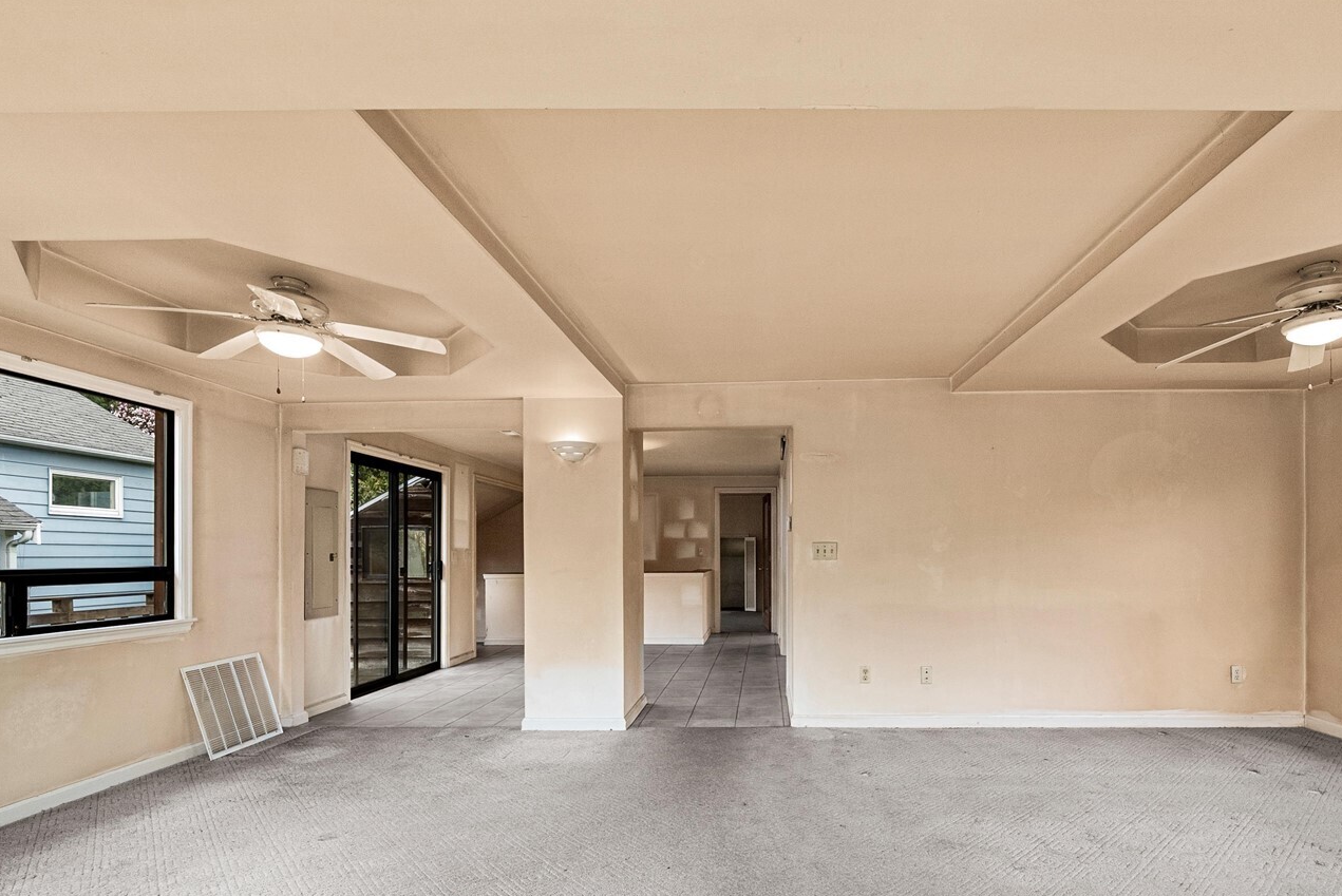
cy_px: 568
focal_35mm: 16
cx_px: 755
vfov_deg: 72.4
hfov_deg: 96.2
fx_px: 597
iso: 800
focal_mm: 12
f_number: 7.1
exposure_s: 1/30
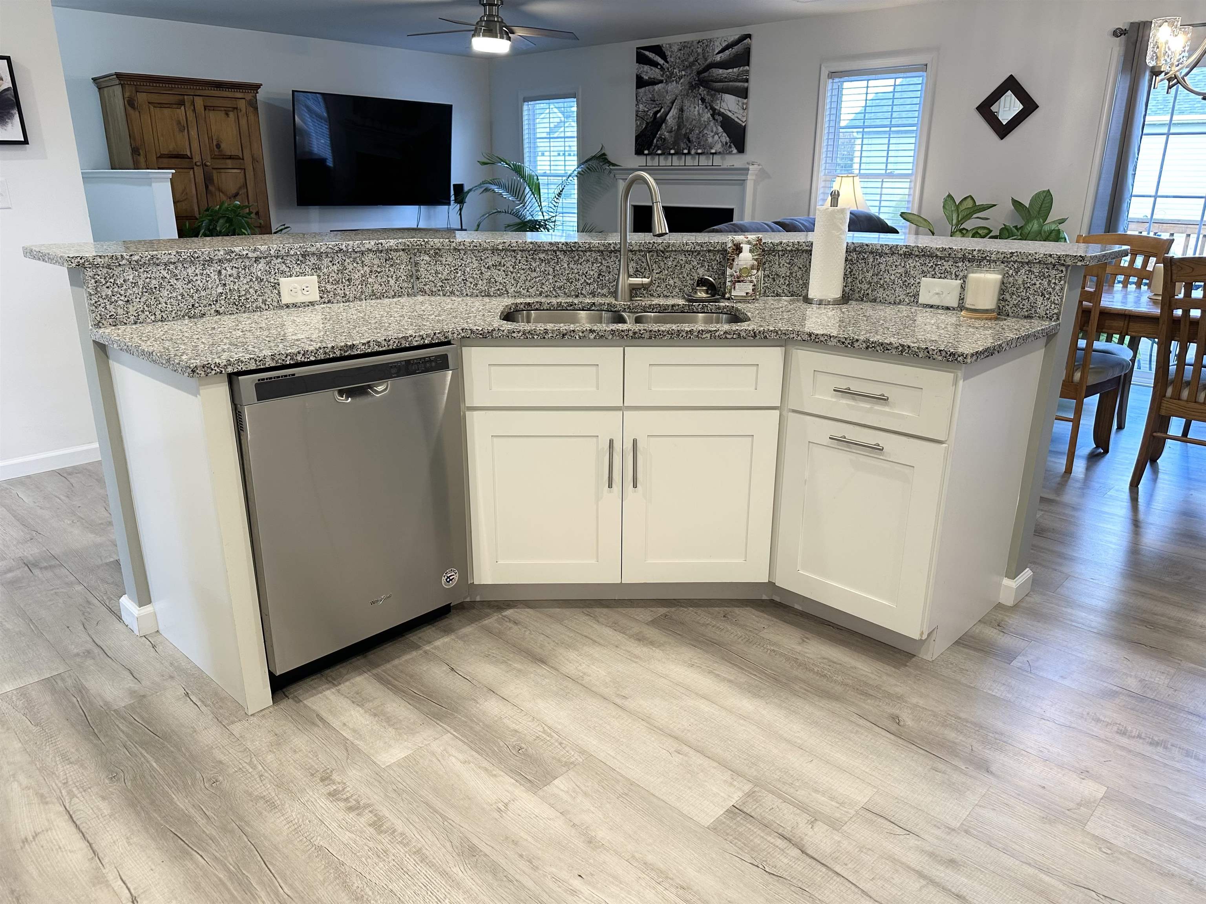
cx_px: 603
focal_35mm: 24
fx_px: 836
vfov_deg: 56.8
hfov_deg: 71.6
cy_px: 452
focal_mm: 6.86
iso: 125
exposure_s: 1/60
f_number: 1.78
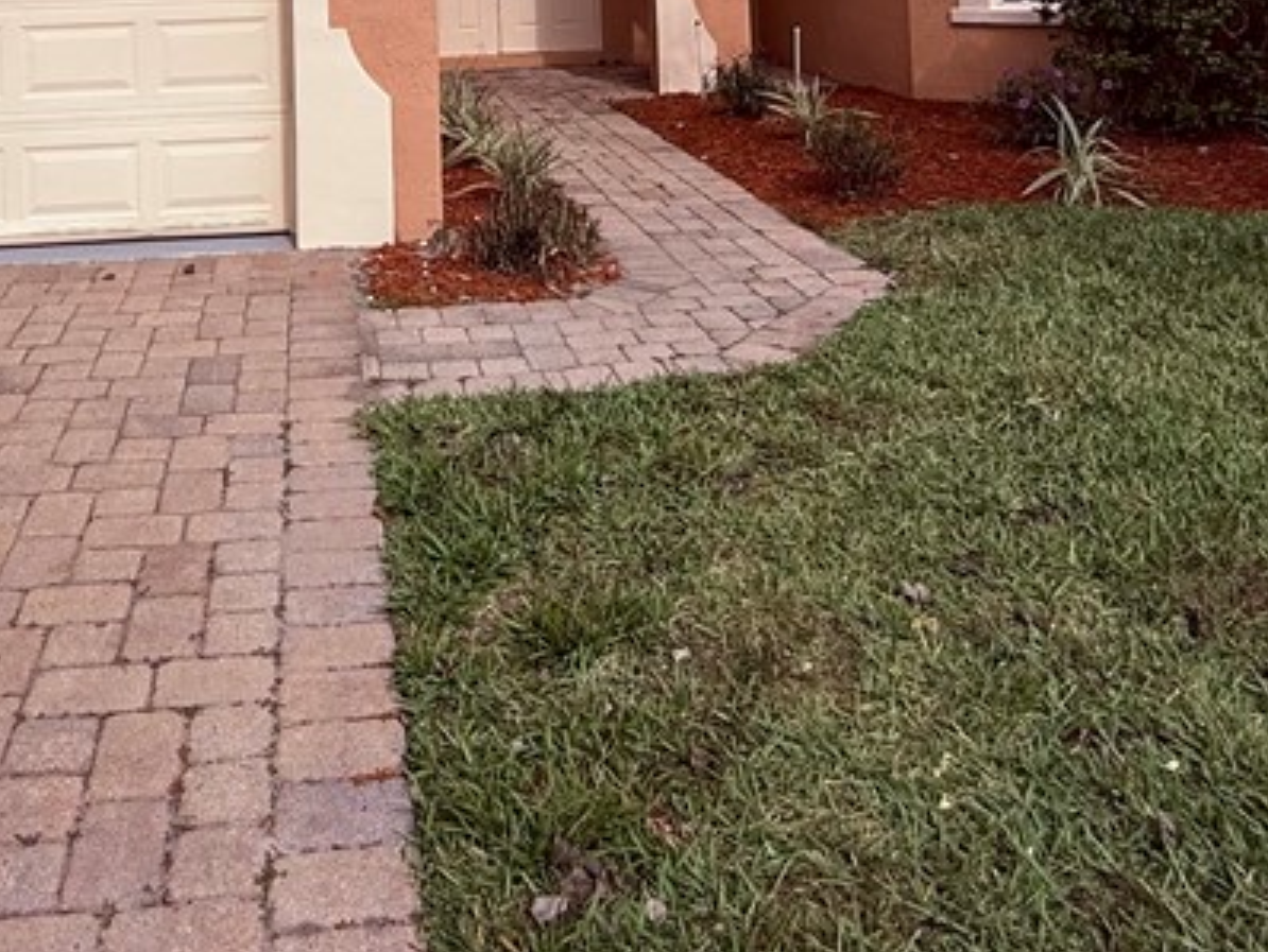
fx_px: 1319
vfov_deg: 33.6
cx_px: 433
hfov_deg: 50.5
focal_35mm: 36
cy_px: -137
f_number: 2.2
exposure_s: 1/3289
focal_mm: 2.22
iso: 50
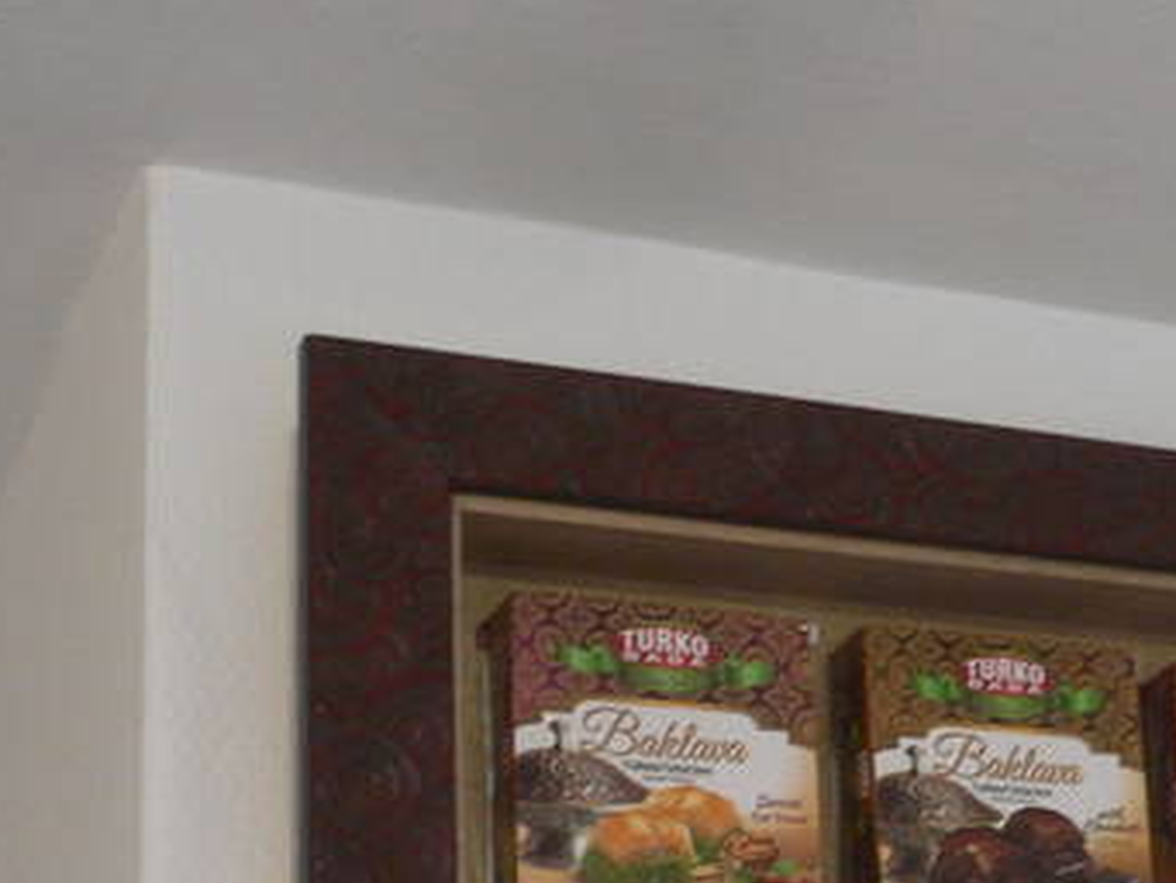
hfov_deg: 23.7
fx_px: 2753
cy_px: 911
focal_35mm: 81
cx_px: 955
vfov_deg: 17.7
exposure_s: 1/15
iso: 200
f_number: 2.8
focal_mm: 5.8
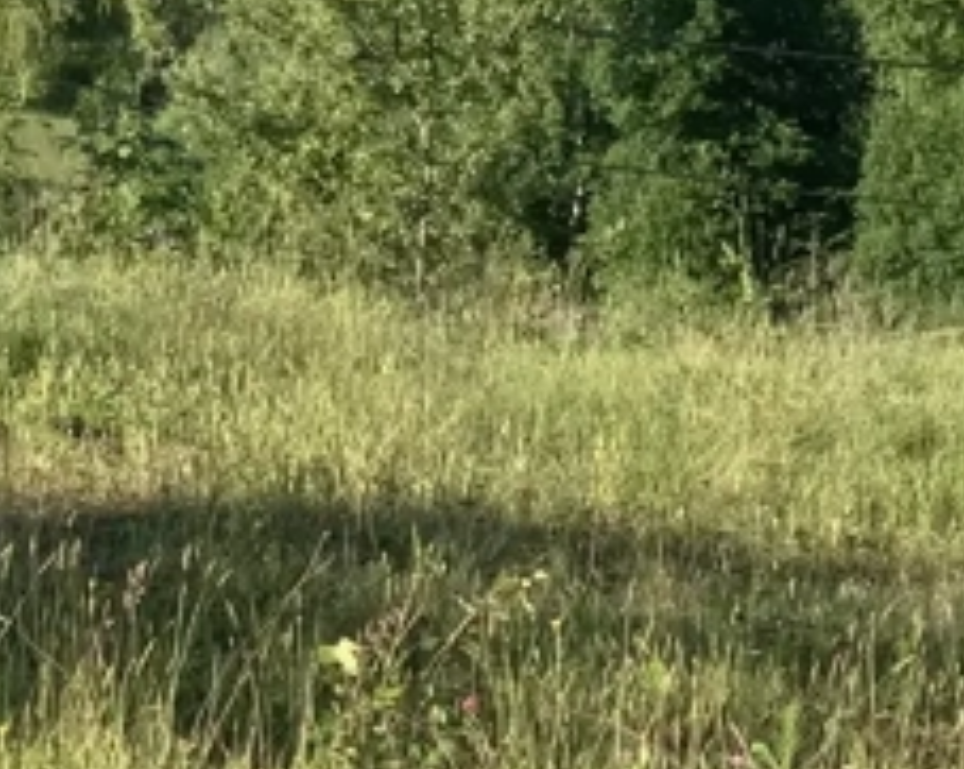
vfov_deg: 6.9
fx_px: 6383
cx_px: 739
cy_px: 136
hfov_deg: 8.6
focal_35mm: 224
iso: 16
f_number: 2.4
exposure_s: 1/631
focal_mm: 6
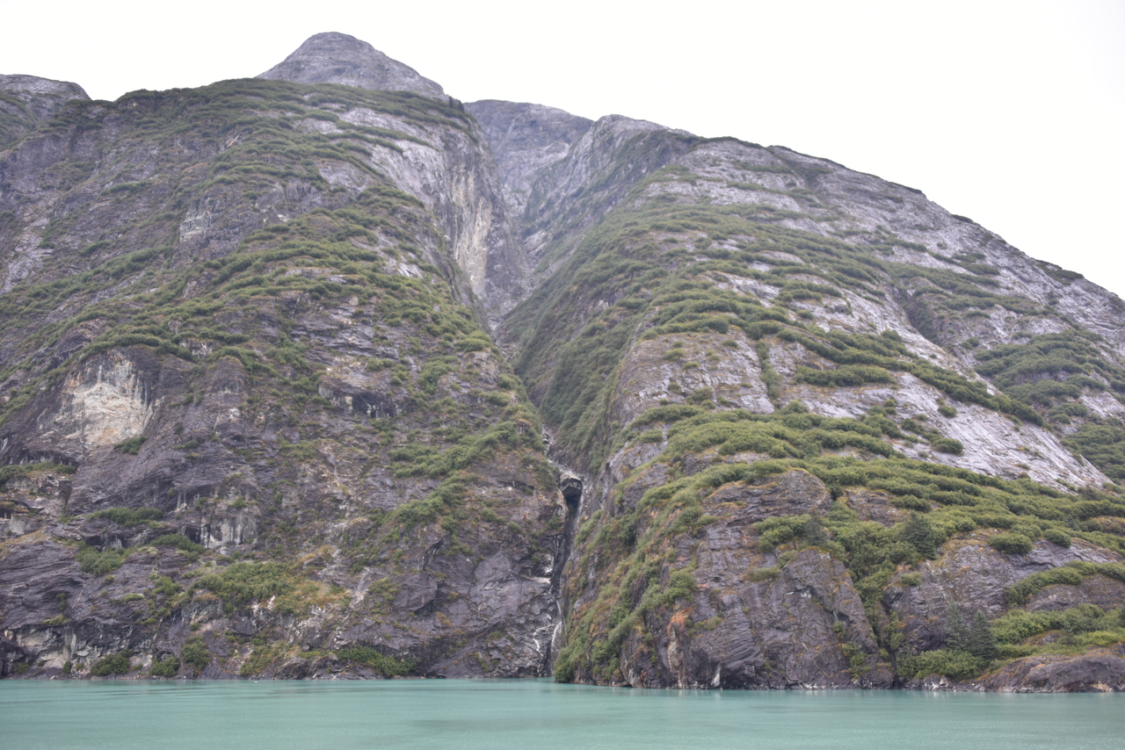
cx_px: 562
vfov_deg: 46.4
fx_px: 875
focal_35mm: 28
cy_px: 375
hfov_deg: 65.5
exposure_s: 1/60
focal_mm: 28
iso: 140
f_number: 3.5
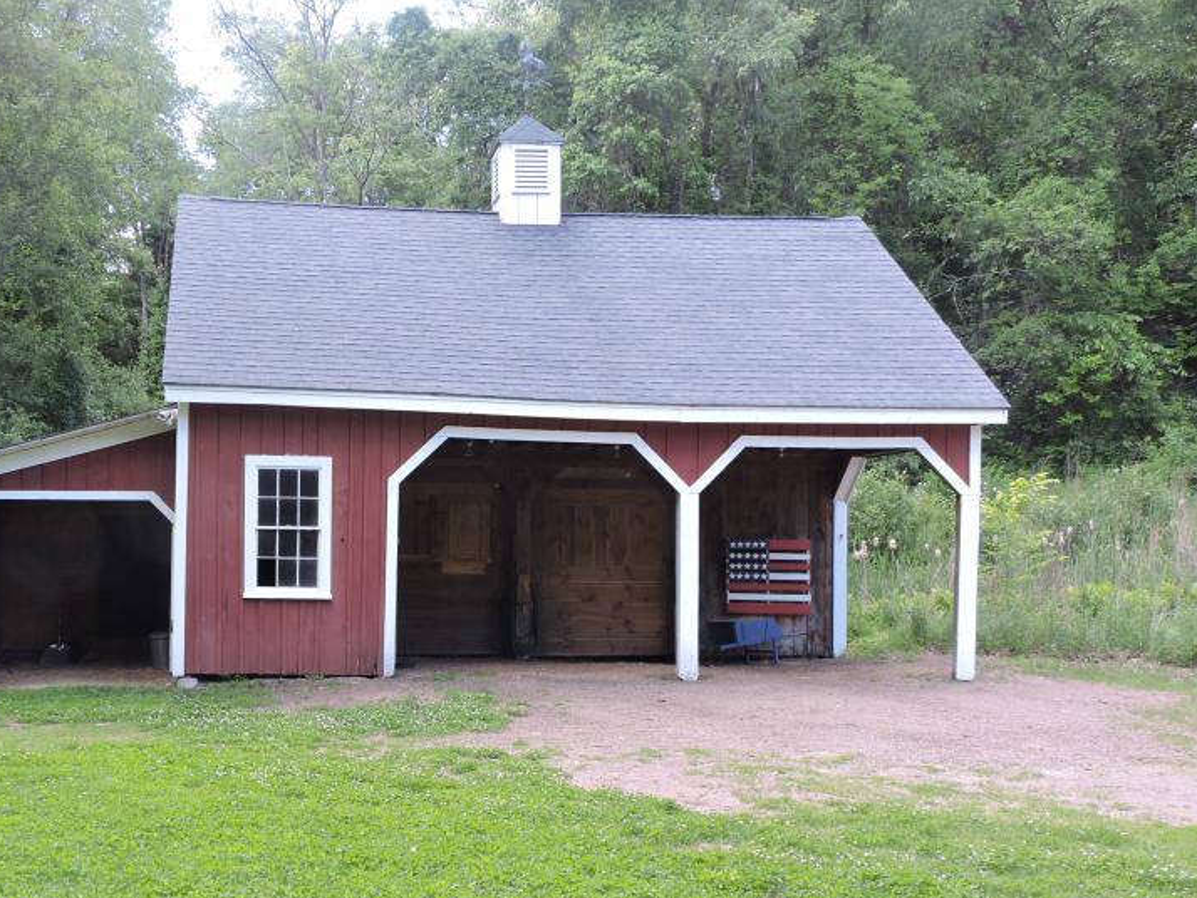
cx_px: 381
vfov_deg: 33.4
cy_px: 588
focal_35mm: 43
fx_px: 1487
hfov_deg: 43.1
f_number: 3.1
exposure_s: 1/100
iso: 100
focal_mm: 5.4
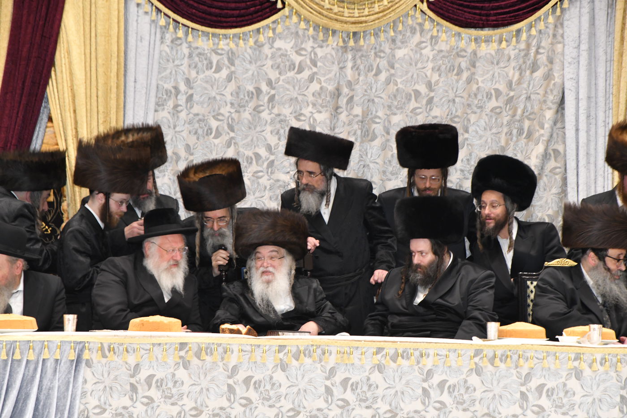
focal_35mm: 155
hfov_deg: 13.3
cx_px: 314
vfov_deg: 8.9
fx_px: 2699
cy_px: 209
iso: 3600
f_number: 9
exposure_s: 1/160
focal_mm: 155
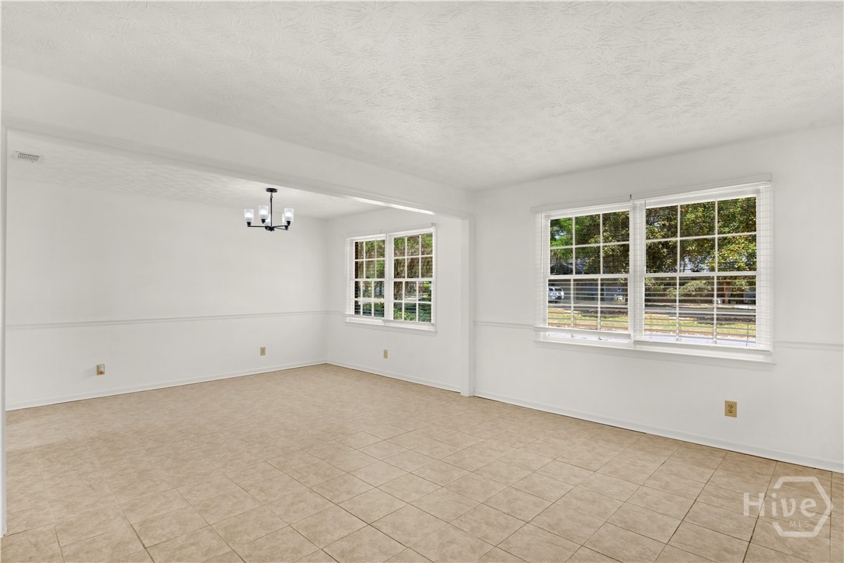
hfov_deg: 95.0
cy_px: 282
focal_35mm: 16
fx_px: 387
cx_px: 422
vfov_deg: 72.1
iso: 250
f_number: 7.1
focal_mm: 11
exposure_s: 1/20
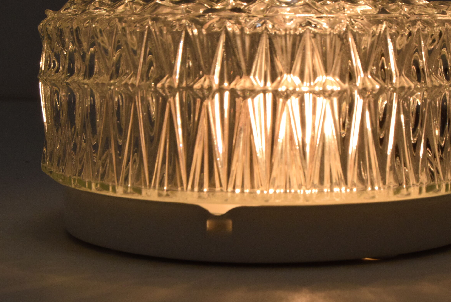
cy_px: 126
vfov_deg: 14.3
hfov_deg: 21.2
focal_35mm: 96
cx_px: 284
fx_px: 1204
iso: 1600
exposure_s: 1/1000
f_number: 16
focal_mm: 50
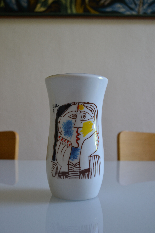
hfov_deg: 29.9
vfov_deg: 43.6
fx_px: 291
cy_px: 116
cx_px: 78
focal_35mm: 45
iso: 400
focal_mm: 30
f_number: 4.5
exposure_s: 1/60
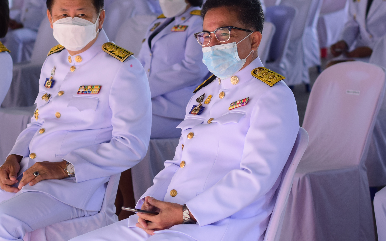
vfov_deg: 10.6
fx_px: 1294
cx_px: 140
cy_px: 154
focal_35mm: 123
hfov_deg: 16.9
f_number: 3.5
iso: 640
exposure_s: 1/400
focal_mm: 50
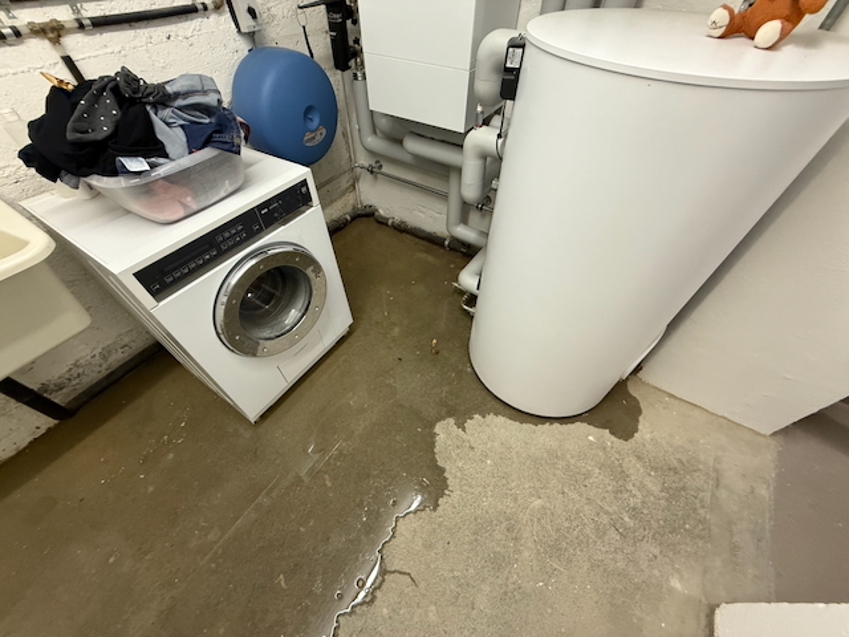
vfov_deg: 85.7
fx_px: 343
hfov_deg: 102.1
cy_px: 318
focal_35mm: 14
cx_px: 424
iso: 400
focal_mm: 2.22
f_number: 2.2
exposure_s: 1/50
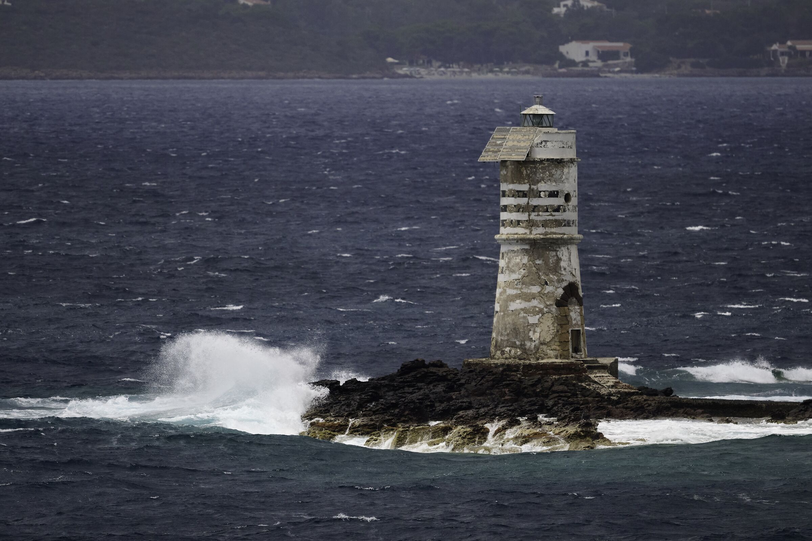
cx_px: 406
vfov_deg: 1.5
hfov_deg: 2.3
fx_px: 20295
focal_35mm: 900
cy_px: 270
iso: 500
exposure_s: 1/5000
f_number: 6.3
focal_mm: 600
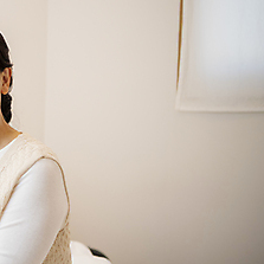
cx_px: -83
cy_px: 123
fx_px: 906
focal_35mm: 105
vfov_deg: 16.6
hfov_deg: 15.7
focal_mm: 46
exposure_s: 1/250
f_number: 2.8
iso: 400
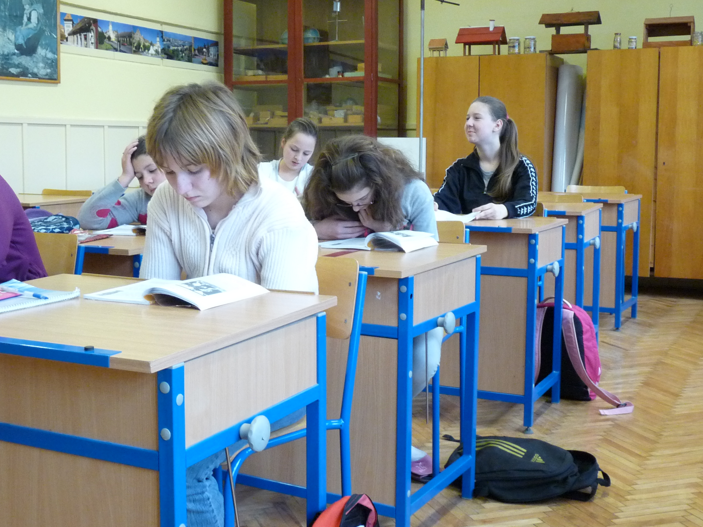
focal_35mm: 47
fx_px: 955
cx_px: 325
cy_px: 240
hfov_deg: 40.4
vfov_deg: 30.9
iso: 400
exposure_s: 1/30
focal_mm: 5.6
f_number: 3
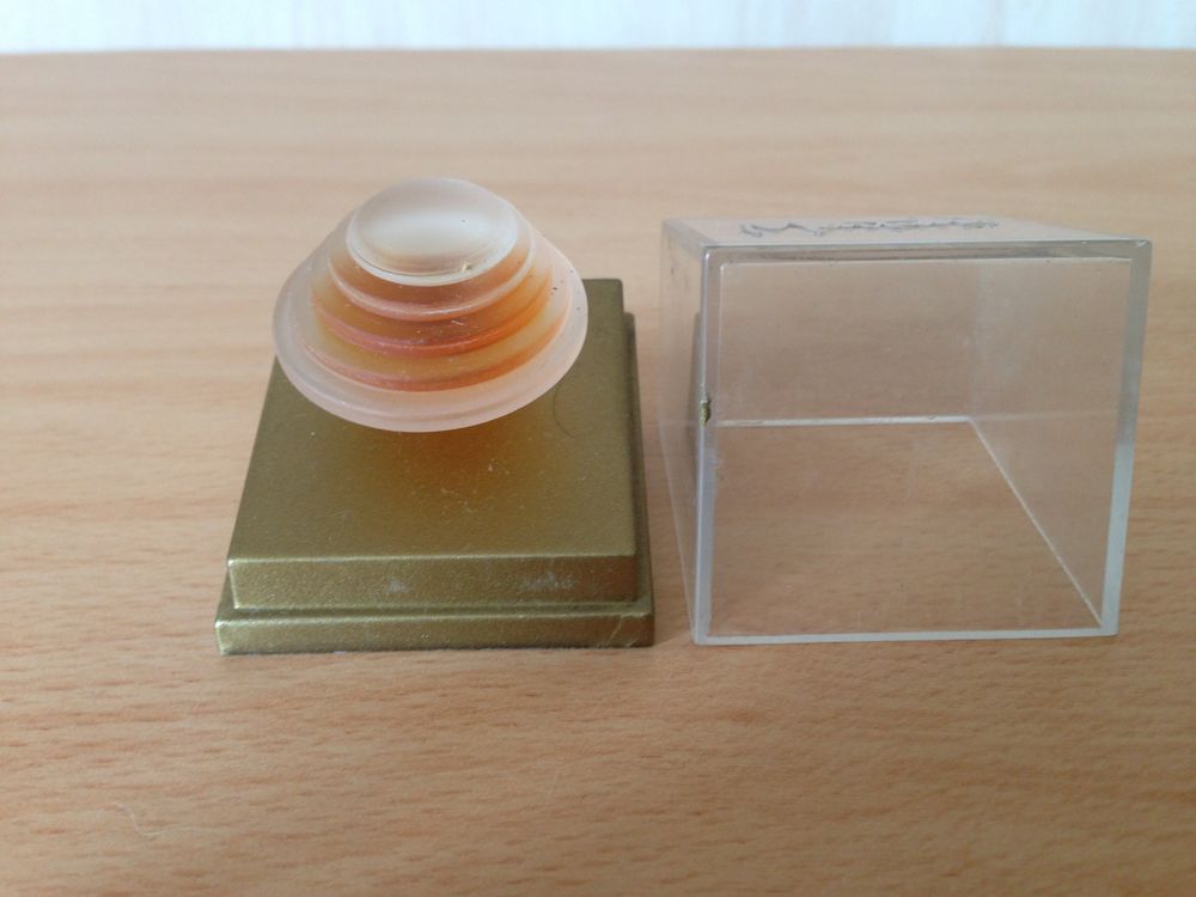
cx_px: 598
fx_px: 1140
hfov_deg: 55.4
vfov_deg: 42.9
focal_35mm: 33
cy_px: 448
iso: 80
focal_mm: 4.13
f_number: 2.4
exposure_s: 1/20
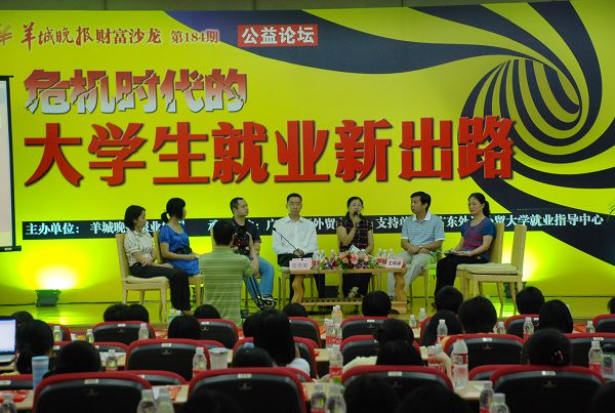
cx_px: 308
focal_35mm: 99
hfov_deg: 20.6
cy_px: 206
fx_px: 1695
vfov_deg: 13.9
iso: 640
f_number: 5.3
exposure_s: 1/25
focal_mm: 66
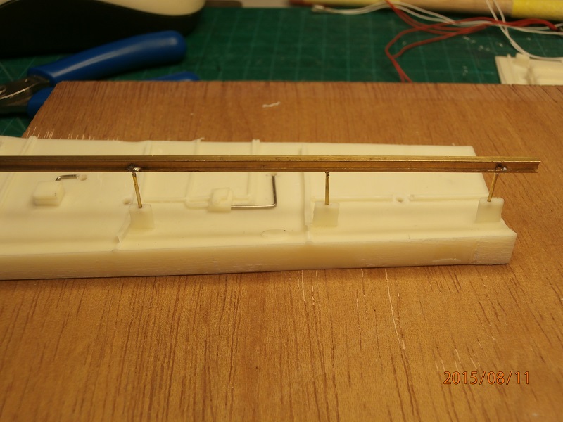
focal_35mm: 38
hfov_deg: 49.0
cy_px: 211
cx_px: 282
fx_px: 618
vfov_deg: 37.7
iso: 100
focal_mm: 6.67
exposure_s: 1/60
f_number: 3.9
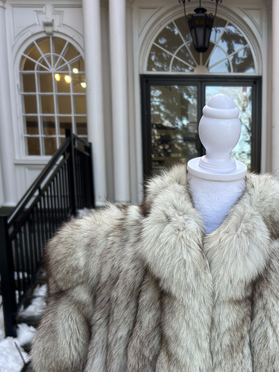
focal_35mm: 42
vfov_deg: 42.9
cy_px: 292
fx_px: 451
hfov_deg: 33.4
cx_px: 221
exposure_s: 1/171
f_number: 1.5
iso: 40
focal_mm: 5.7
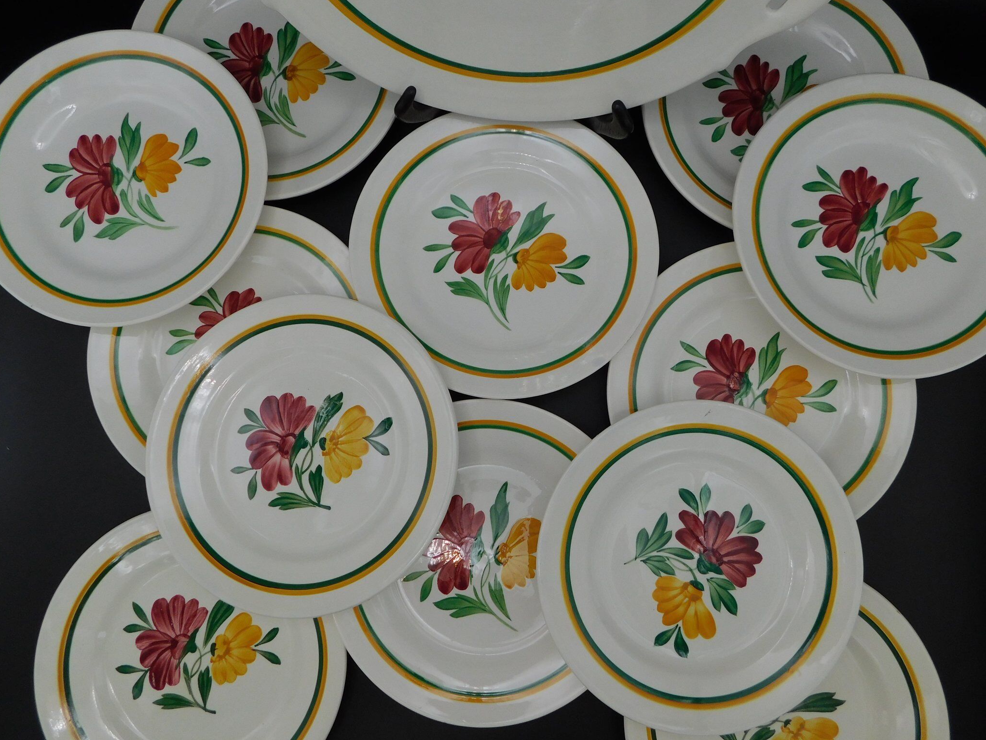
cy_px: 377
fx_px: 684
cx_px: 497
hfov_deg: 71.6
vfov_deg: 56.8
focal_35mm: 24
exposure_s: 1/320
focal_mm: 4
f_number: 3
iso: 125
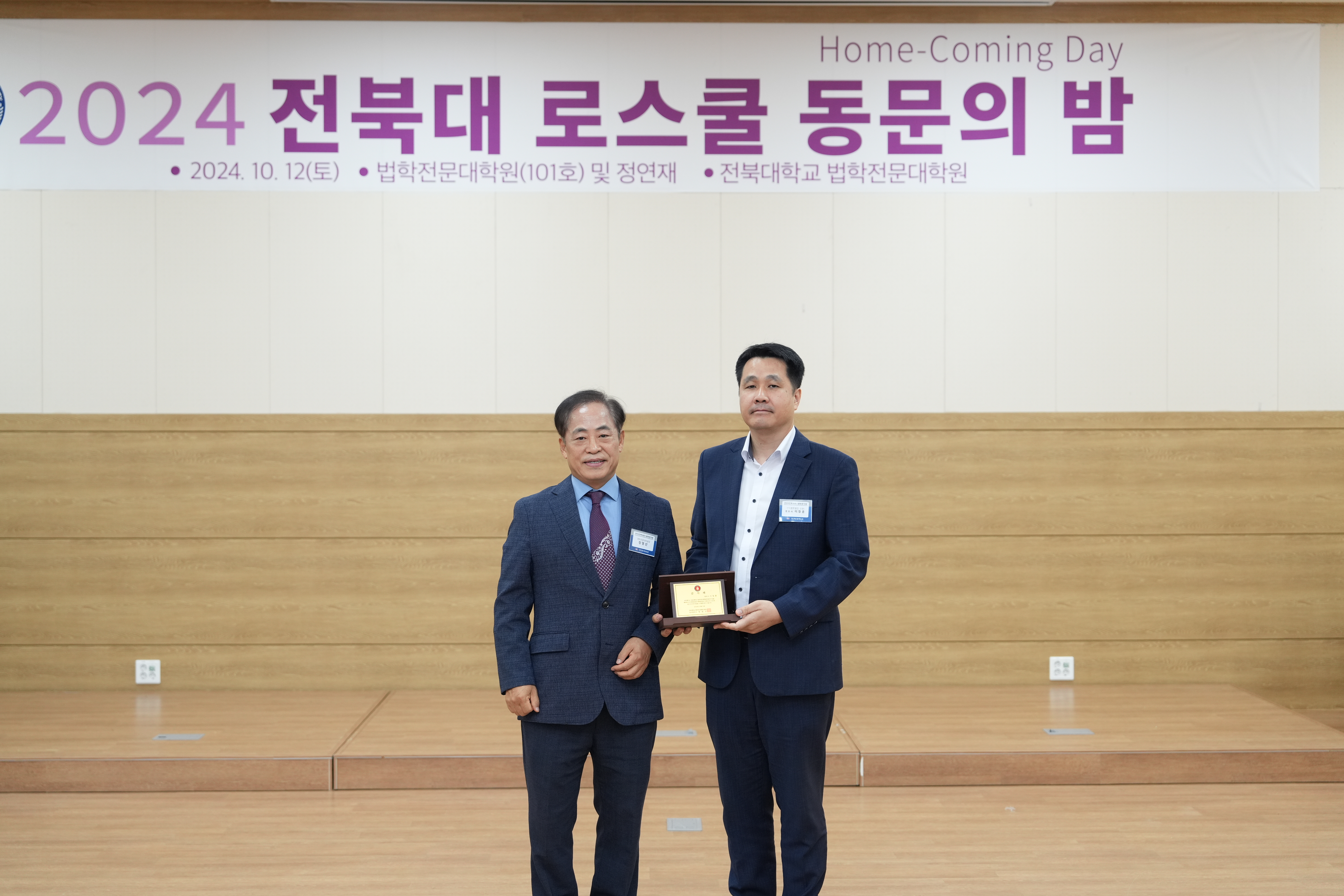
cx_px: 672
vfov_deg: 28.6
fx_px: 1755
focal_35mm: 47
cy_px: 448
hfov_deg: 41.9
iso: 800
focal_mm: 47
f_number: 2.8
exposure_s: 1/125
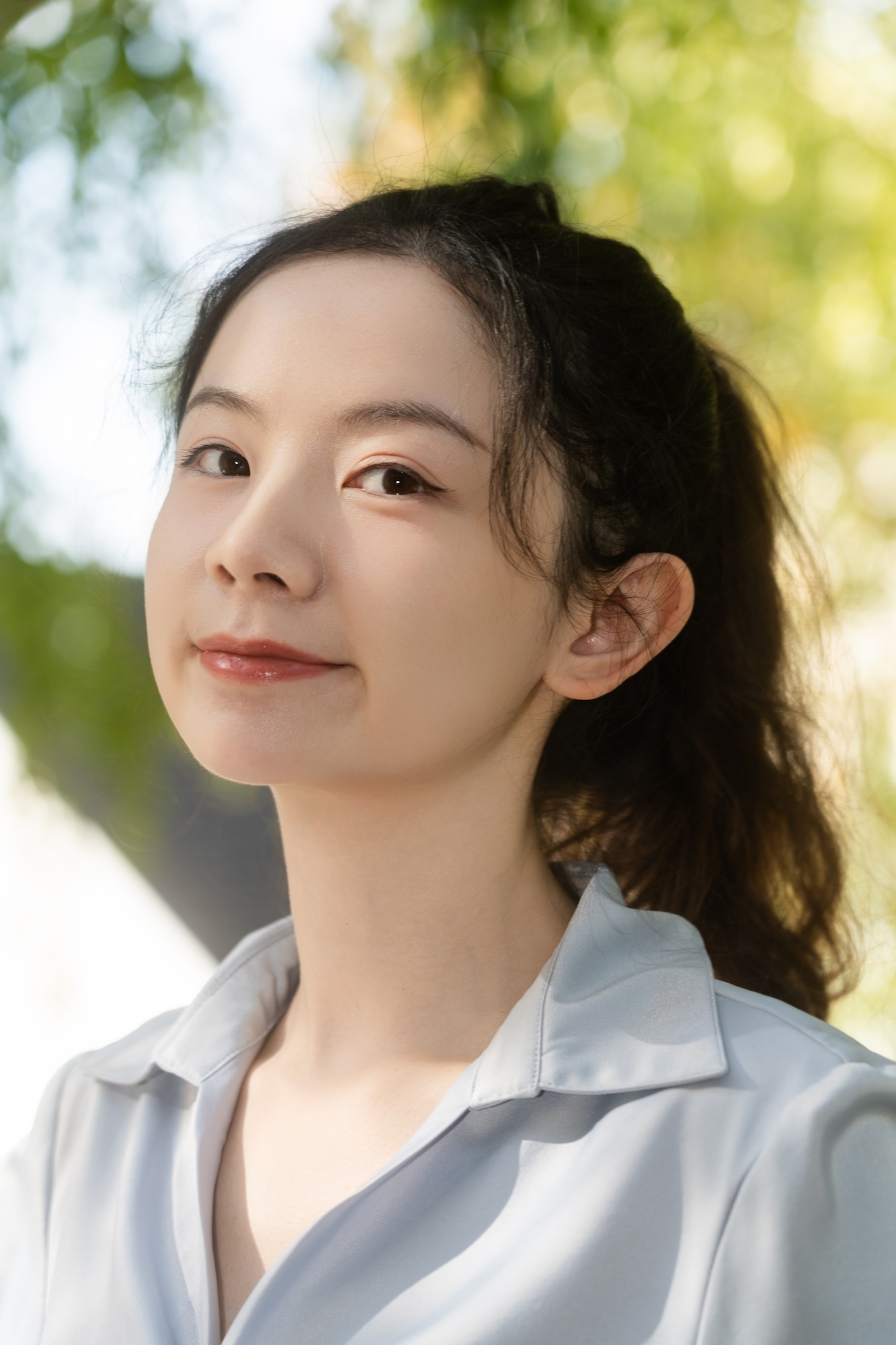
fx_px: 3920
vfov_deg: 19.5
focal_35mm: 105
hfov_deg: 13.0
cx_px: 448
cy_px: 672
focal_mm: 105
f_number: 4
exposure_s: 1/160
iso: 160
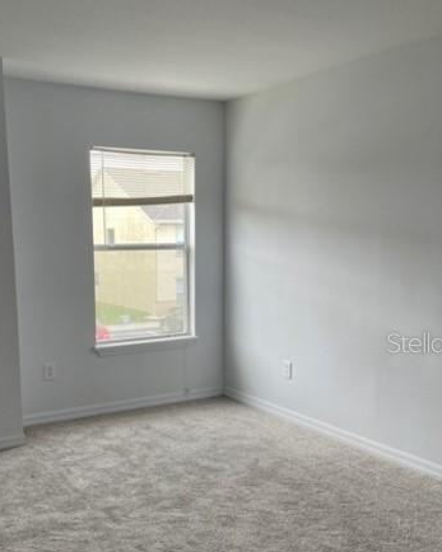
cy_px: 343
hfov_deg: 38.1
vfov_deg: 46.5
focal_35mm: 39
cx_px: 189
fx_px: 638
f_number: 1.6
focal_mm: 4.2
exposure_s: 1/120
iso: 50
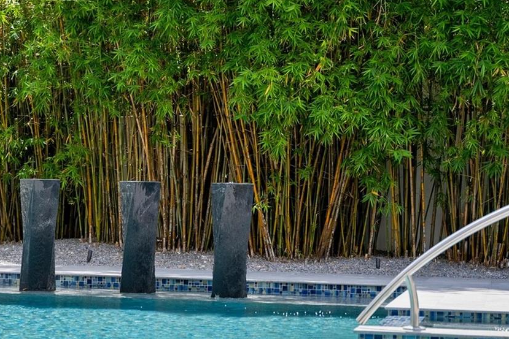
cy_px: 226
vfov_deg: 12.1
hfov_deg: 17.9
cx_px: 128
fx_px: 1606
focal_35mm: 114
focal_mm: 58.8
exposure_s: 1/1000
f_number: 3.2
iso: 160
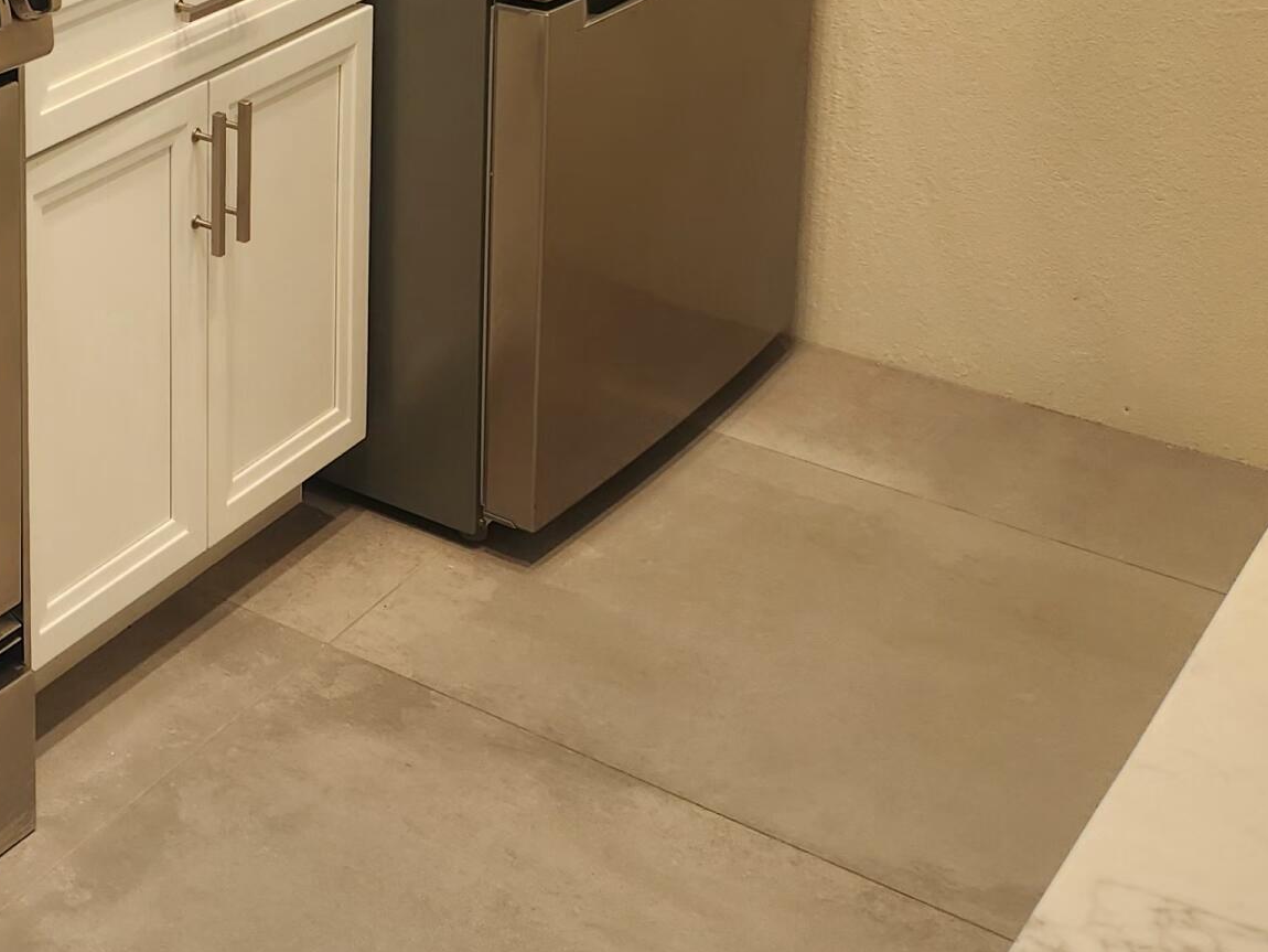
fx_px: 2198
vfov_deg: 22.7
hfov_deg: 27.3
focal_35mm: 60
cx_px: -356
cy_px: -143
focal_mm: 5.4
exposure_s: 1/120
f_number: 1.8
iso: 100
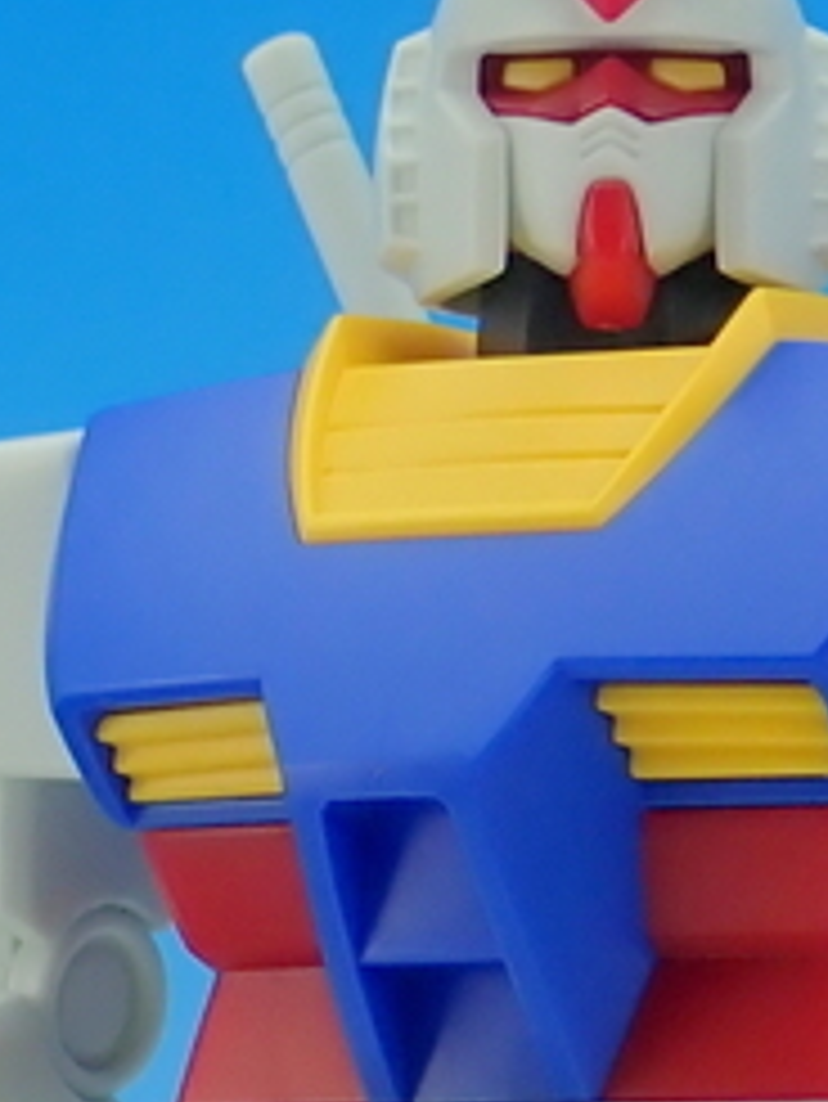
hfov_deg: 4.0
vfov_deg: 5.3
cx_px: 522
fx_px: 11726
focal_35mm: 368
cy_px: 1696
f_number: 4.5
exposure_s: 1/20
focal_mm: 15.66
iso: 100
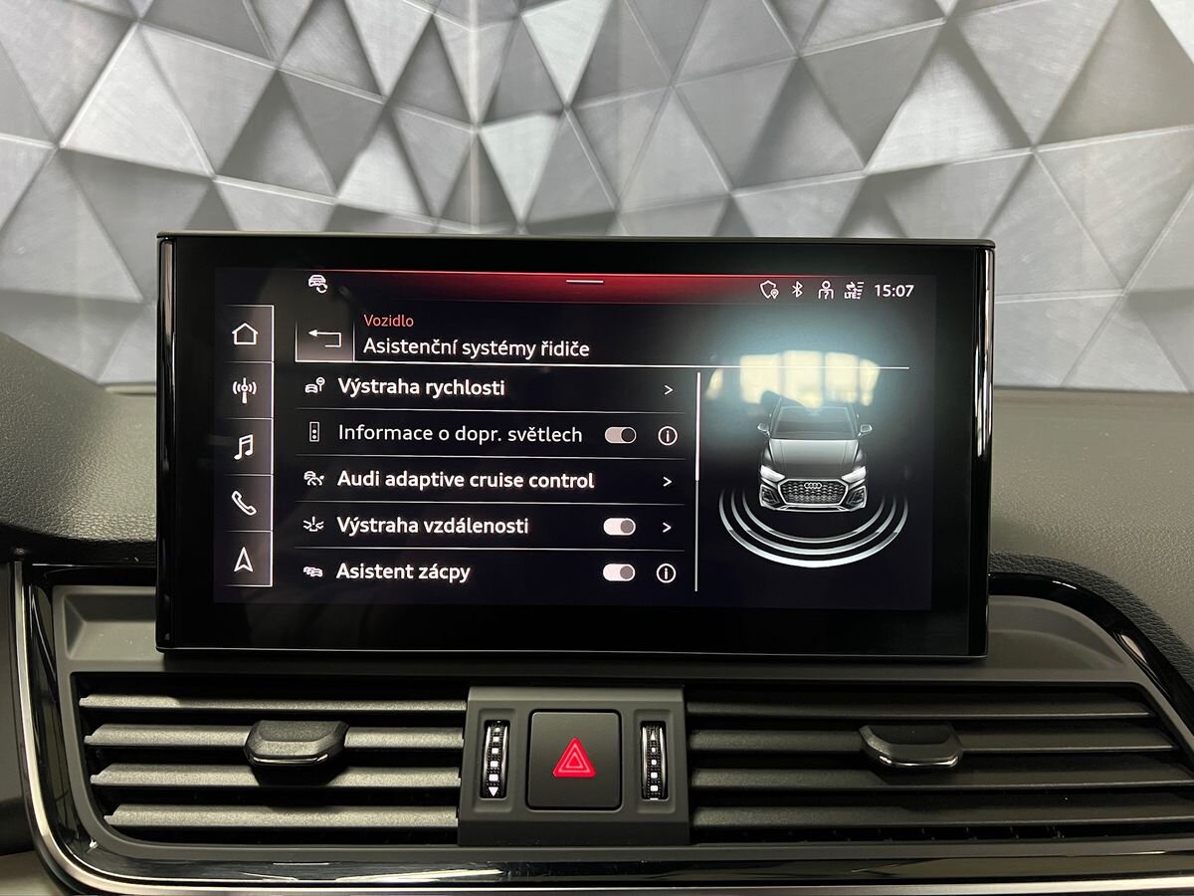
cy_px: 448
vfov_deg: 53.1
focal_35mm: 26
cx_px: 597
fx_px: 897
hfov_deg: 67.3
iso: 500
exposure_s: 1/40
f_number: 1.5
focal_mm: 5.7
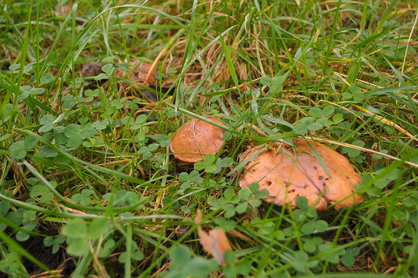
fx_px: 591
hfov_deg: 38.9
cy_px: 139
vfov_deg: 26.4
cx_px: 209
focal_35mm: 51
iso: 250
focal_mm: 34
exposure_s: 1/100
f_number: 5
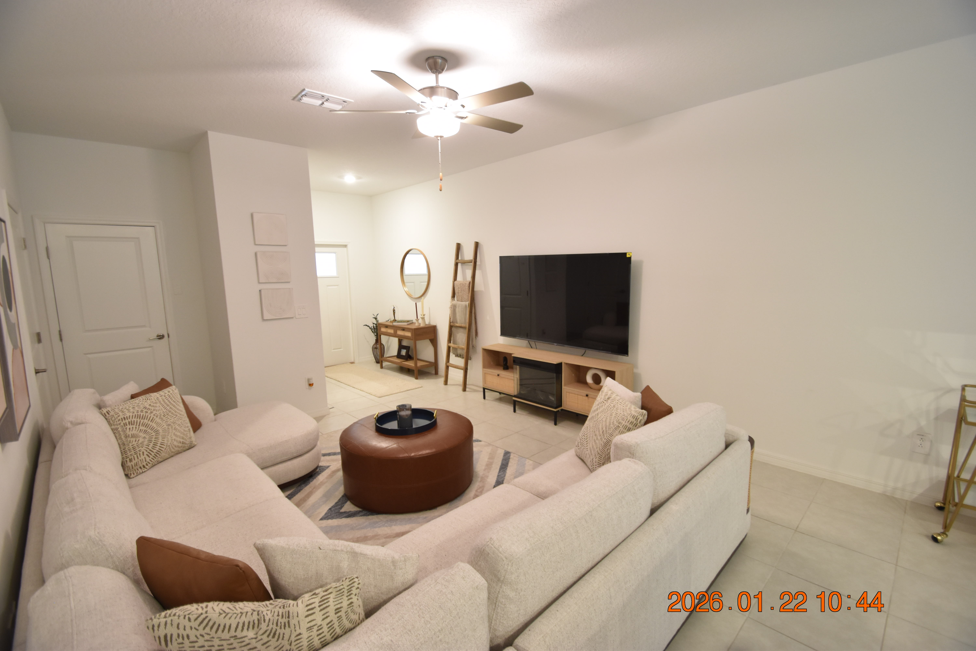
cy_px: 326
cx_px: 488
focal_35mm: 15
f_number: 3.5
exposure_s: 1/20
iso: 800
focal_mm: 10
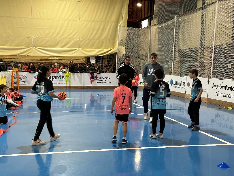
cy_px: 88
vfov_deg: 30.3
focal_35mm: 48
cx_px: 117
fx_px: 324
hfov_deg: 39.7
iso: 125
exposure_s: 1/50
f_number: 1.78
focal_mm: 6.86
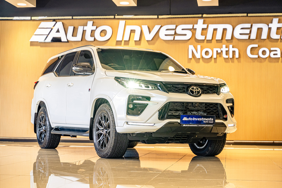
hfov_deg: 27.0
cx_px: 141
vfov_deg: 18.2
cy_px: 94
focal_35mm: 75
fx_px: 587
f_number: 3.5
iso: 1000
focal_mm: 75
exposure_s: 1/160
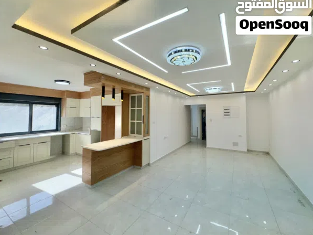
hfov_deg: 98.2
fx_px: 136
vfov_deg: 81.7
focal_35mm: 15
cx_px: 157
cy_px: 110
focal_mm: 2.22
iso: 32
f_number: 2.2
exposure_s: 1/669
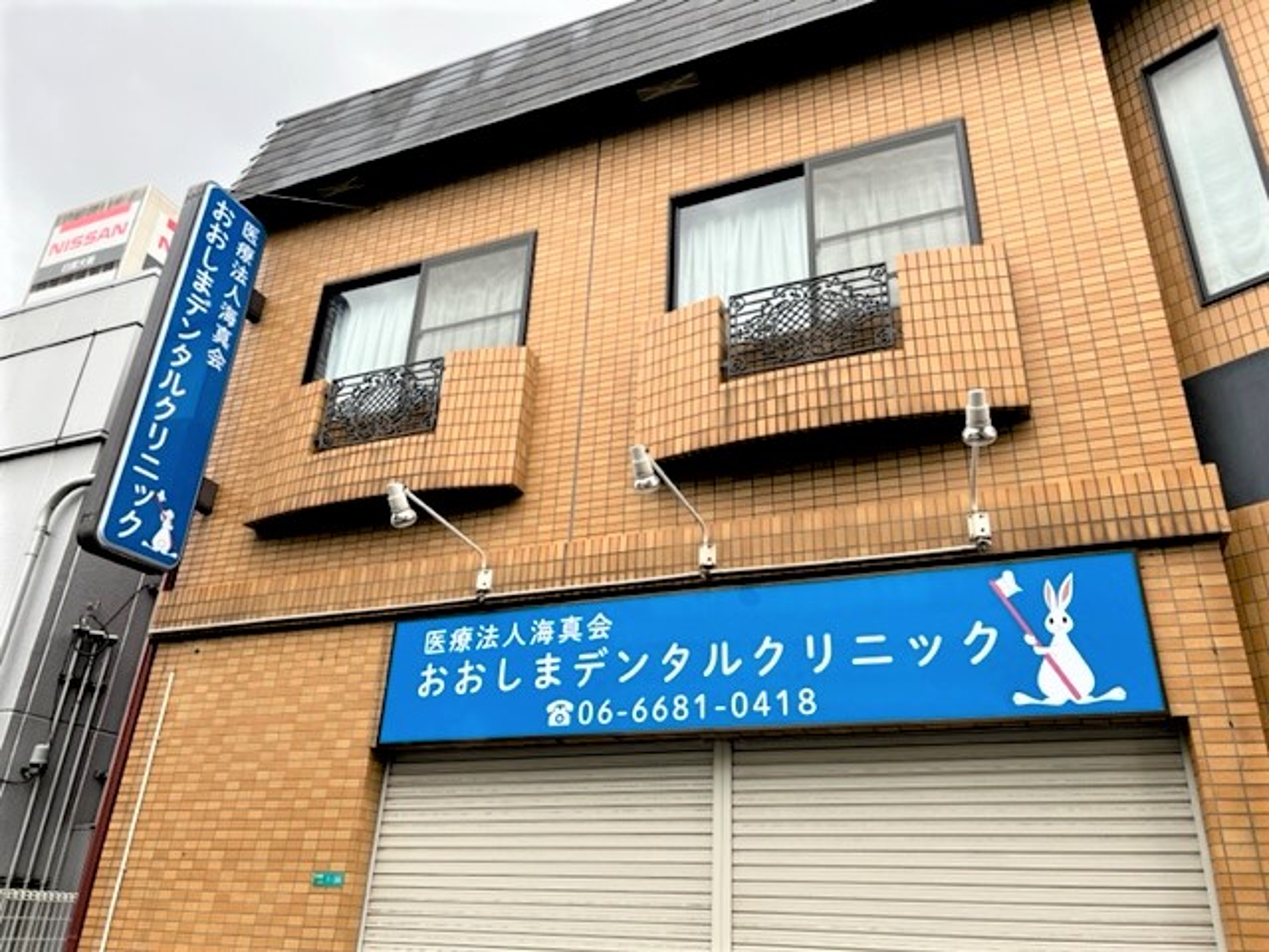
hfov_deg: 67.3
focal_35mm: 26
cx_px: 634
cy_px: 476
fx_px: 953
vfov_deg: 53.1
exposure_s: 1/292
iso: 40
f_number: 1.5
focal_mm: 5.7
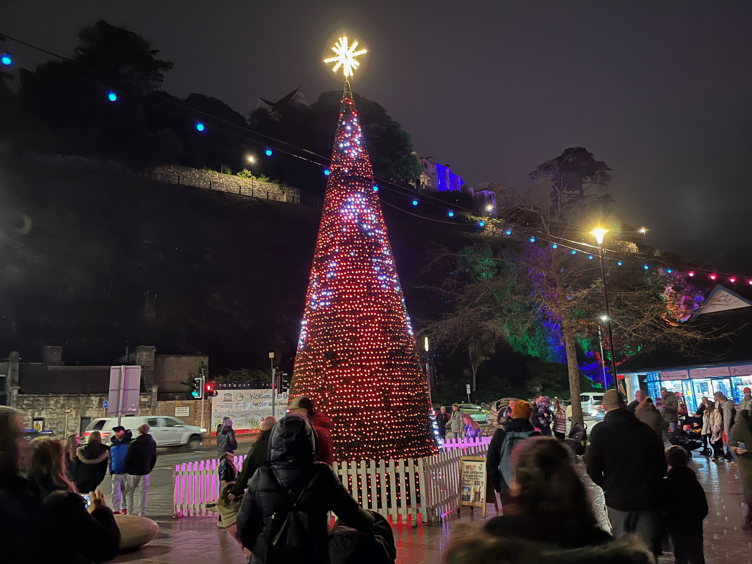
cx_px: 376
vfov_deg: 53.1
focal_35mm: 26
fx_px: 565
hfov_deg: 67.3
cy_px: 282
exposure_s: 1/20
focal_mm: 5.1
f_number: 1.6
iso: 1000
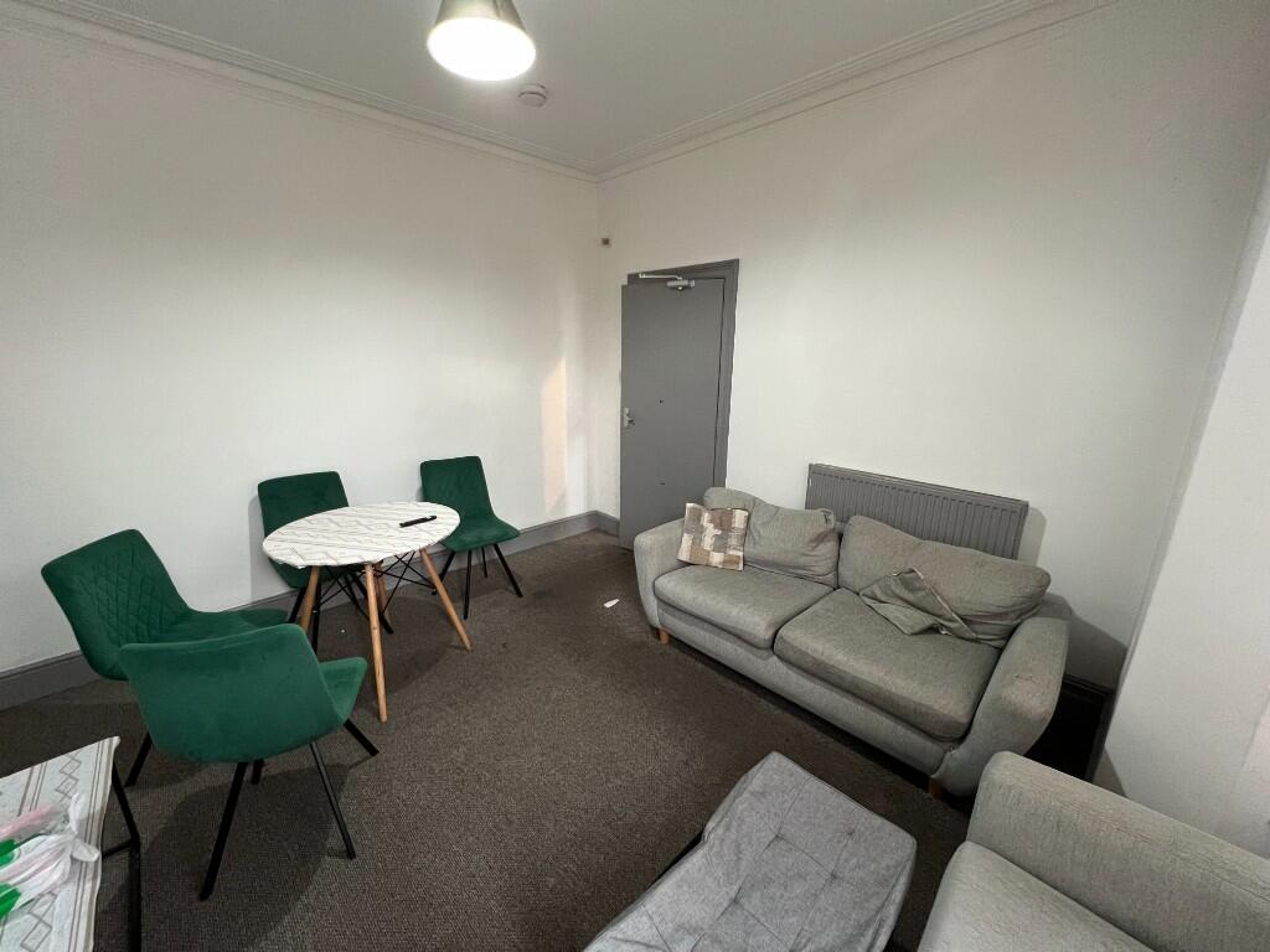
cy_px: 476
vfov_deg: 89.9
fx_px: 477
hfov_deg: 106.2
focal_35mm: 13
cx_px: 635
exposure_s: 1/50
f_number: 1.8
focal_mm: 1.57
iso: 400
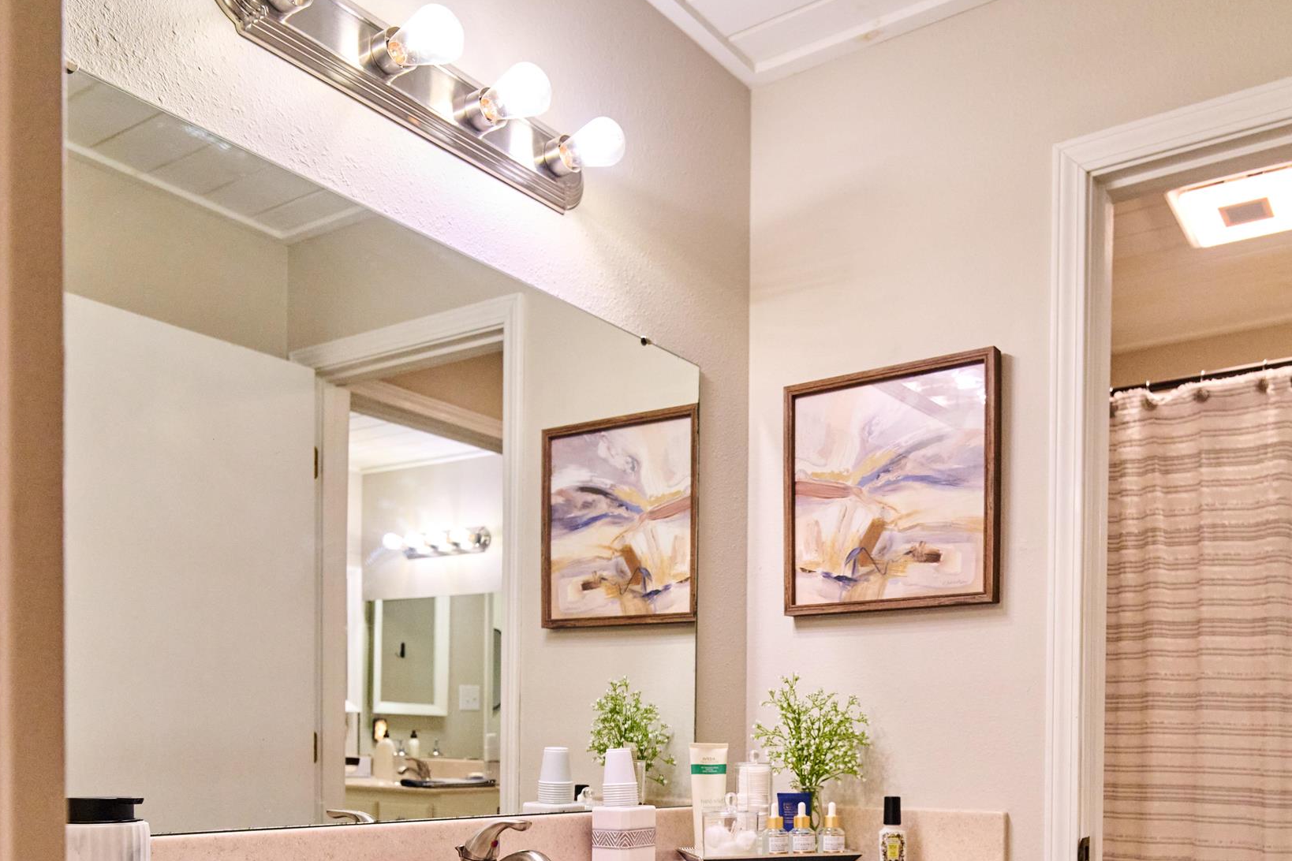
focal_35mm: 30
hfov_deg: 60.8
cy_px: 774
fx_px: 1077
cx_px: 838
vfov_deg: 40.3
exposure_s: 1/320
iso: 1600
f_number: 3.5
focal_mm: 16
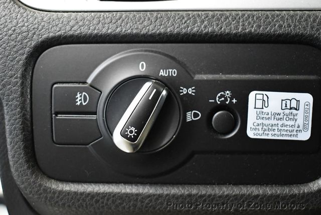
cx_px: 160
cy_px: 108
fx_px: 482
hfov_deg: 36.8
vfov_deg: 25.1
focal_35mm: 54
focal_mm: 27
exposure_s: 1/60
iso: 3600
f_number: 4
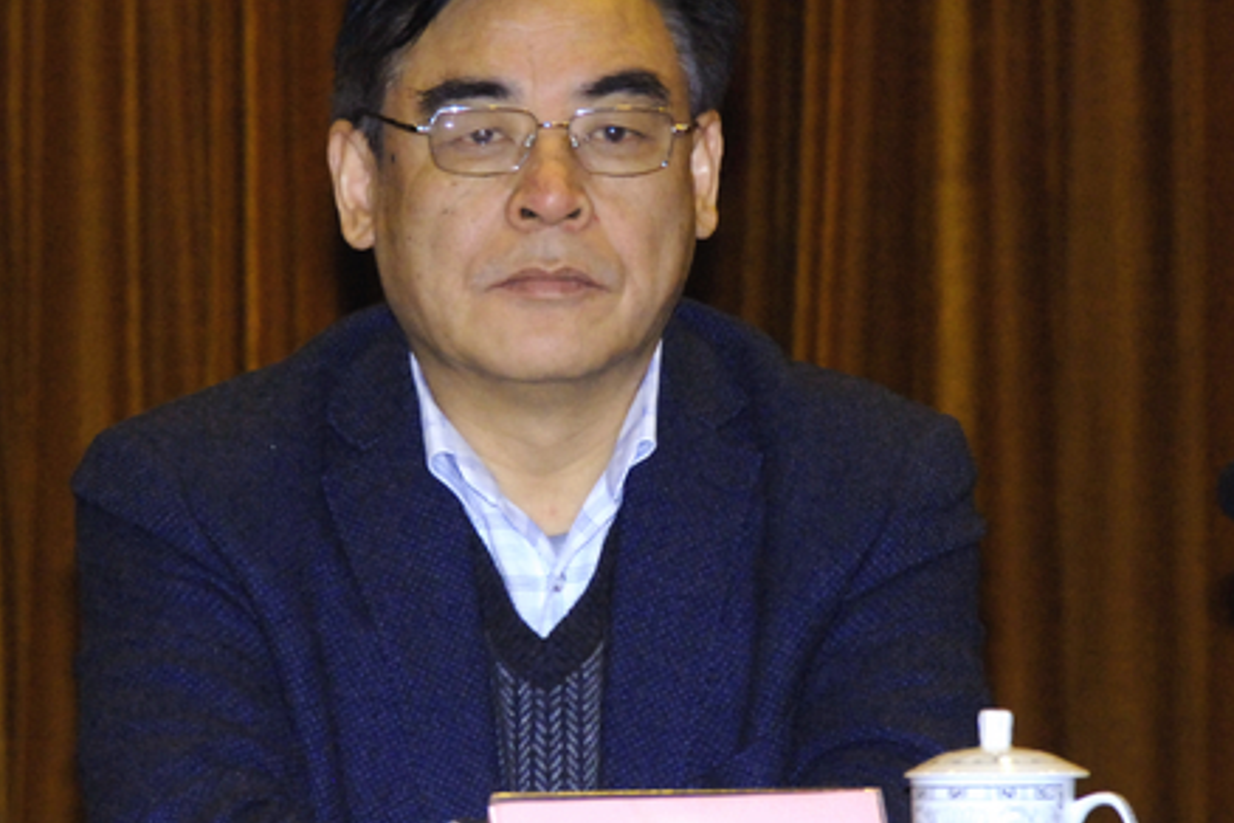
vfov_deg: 3.9
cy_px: 366
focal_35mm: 349
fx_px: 11962
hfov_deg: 5.9
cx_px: 597
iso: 800
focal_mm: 170
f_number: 6.7
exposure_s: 1/60
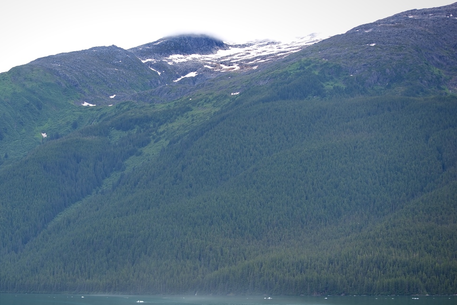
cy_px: 161
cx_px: 158
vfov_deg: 14.7
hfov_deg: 21.8
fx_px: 1181
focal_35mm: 93
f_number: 5
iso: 100
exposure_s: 1/160
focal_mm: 70
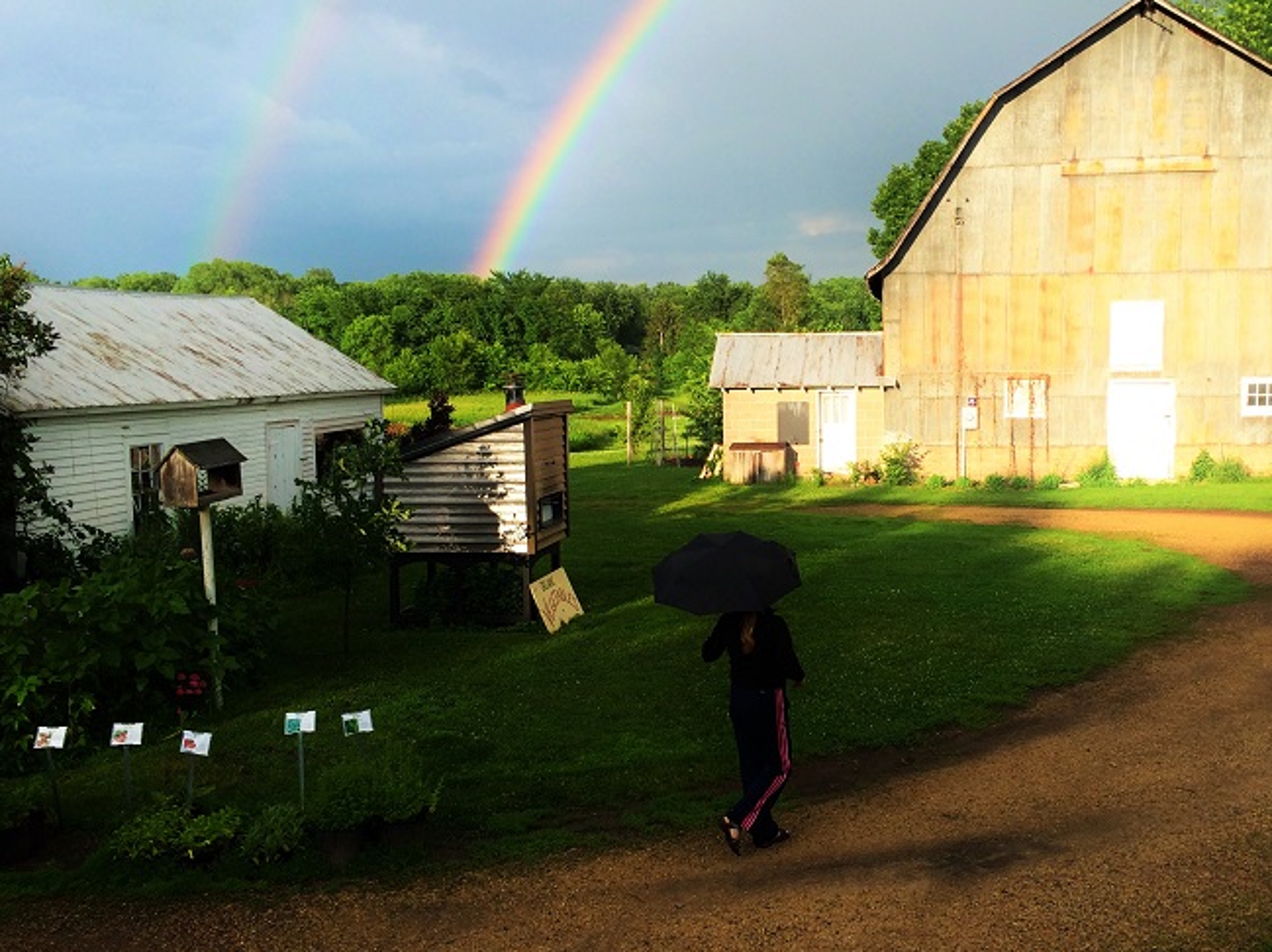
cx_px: 768
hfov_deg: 49.8
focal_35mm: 37
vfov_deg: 38.6
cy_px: 462
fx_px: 1359
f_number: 2.2
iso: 32
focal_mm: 4.12
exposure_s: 1/746
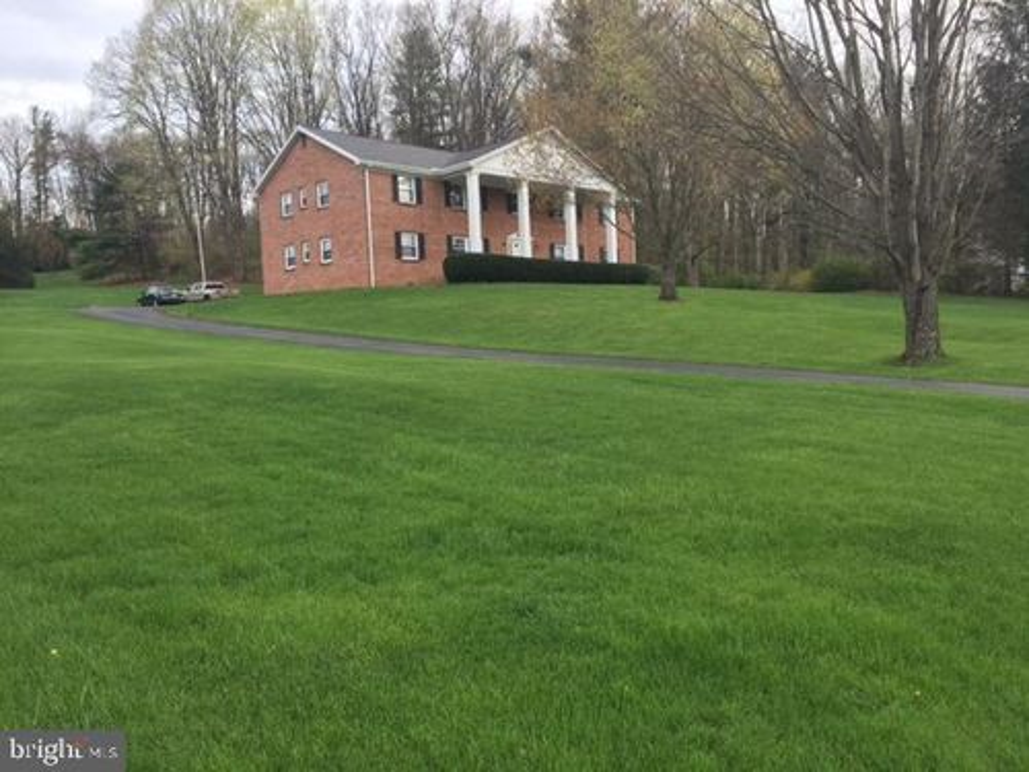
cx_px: 514
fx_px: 862
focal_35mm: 29
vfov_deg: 48.2
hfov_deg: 61.7
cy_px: 386
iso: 32
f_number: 2.2
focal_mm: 4.15
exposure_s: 1/293
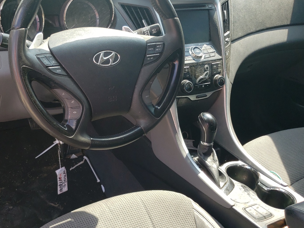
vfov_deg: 37.7
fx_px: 334
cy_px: 124
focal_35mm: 38
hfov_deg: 48.4
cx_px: 108
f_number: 1.5
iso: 50
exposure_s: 1/455
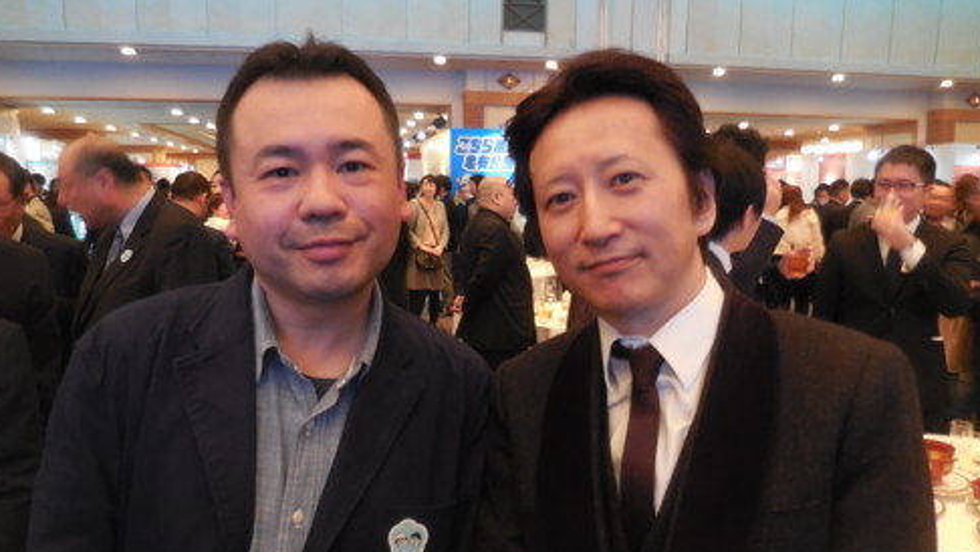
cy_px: 279
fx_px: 728
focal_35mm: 28
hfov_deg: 67.9
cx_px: 490
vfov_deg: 41.6
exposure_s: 1/8
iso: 450
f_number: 3.3
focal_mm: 4.5
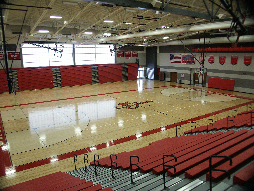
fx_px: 242
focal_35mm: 33
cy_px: 96
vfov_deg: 42.9
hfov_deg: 55.4
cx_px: 127
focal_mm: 8.48
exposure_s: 1/45
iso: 200
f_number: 2.8
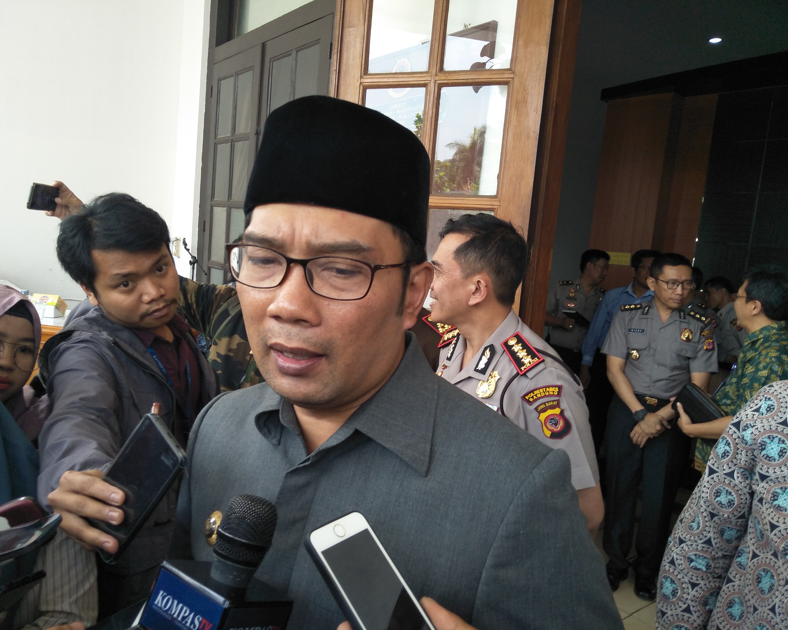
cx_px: 366
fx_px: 490
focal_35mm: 21
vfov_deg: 65.5
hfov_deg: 77.5
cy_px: 317
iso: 53
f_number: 2.2
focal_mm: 3.46
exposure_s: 1/100
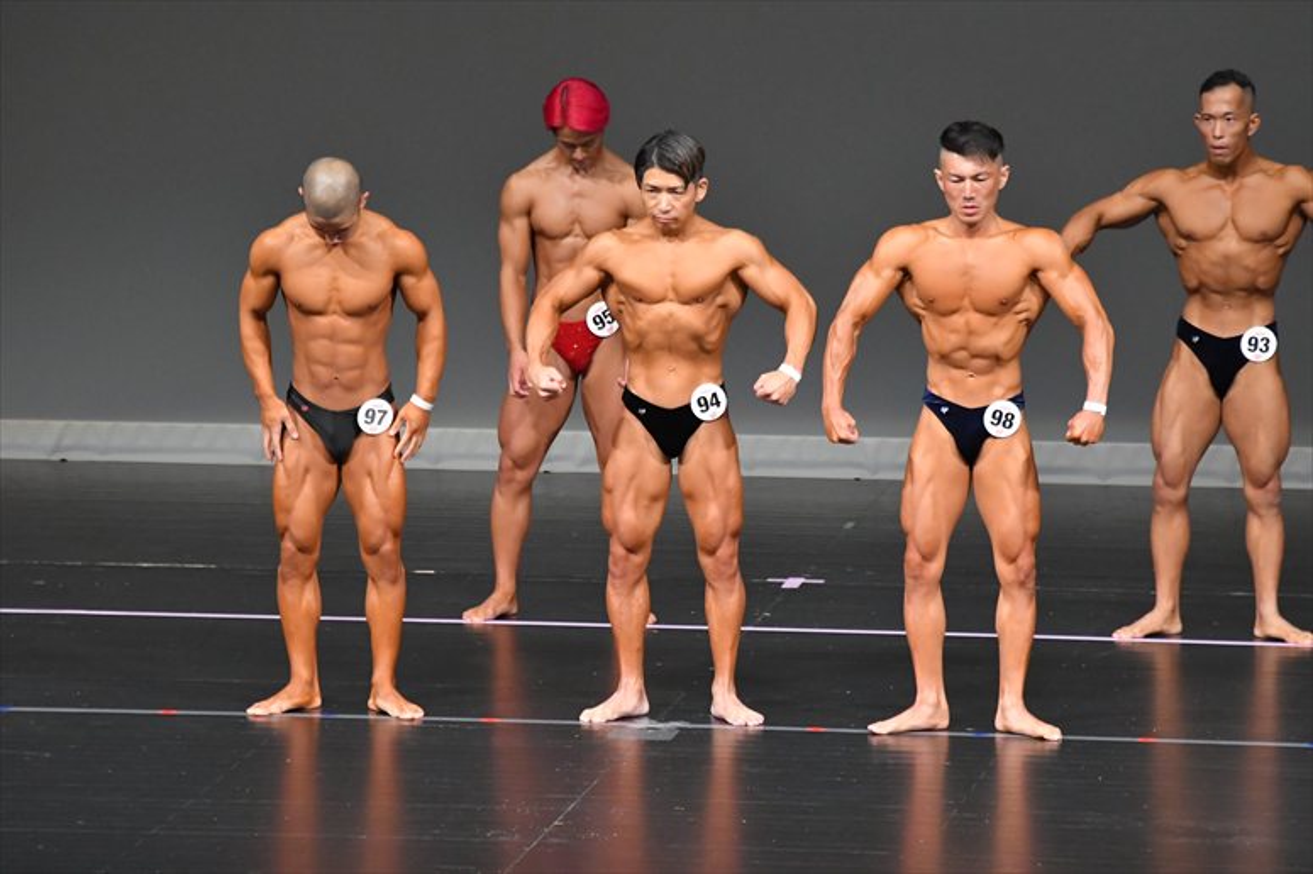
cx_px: 656
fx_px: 10936
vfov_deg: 4.6
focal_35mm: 300
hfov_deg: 6.9
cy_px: 437
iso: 5000
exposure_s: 1/400
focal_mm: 200
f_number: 5.6
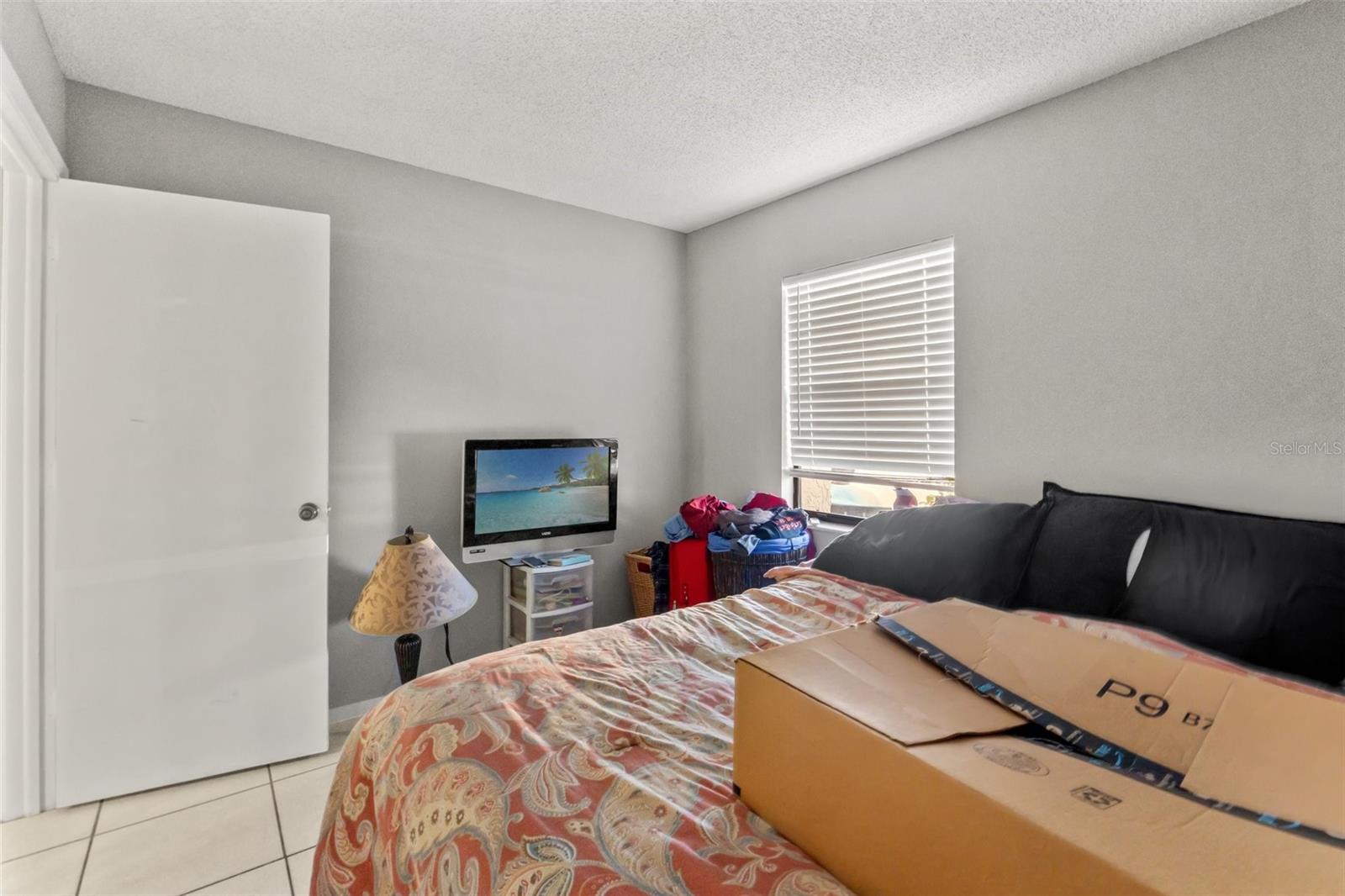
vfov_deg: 77.3
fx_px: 560
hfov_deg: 100.4
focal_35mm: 15
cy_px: 448
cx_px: 672
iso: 400
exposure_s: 1/13
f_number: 7.1
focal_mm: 10
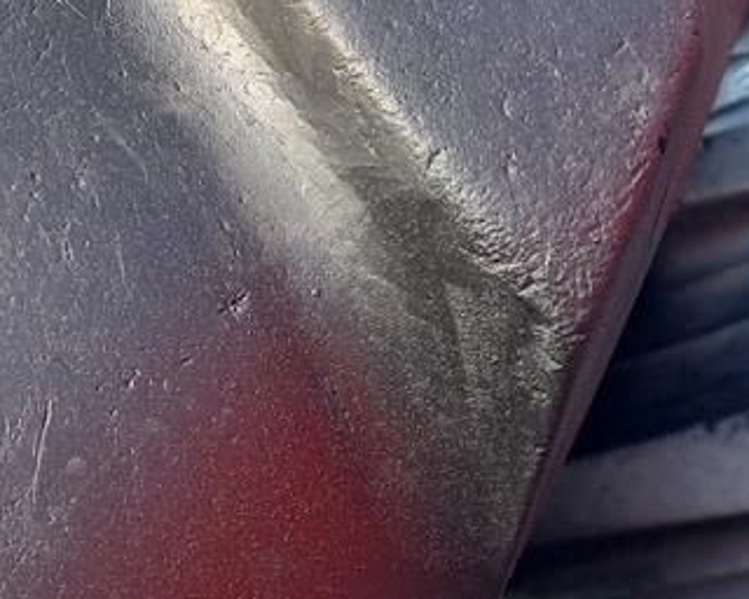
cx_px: -44
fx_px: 1729
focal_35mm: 78
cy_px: -2
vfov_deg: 19.1
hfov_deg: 23.2
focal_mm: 4.65
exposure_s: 1/198
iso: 50
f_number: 1.8
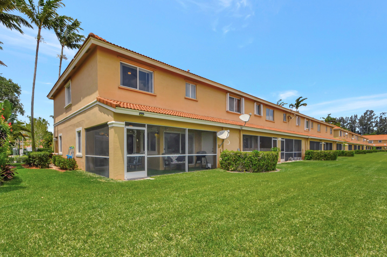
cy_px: 137
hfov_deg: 93.3
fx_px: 183
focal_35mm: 17
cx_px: 194
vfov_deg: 70.3
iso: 400
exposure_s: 1/1600
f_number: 8
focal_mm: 10
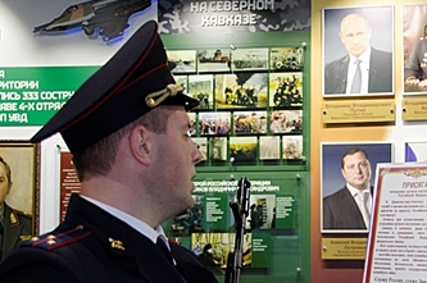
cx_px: 289
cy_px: 201
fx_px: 900
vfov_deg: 17.8
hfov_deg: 26.5
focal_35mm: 76
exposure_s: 1/60
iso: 800
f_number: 4.2
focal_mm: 32
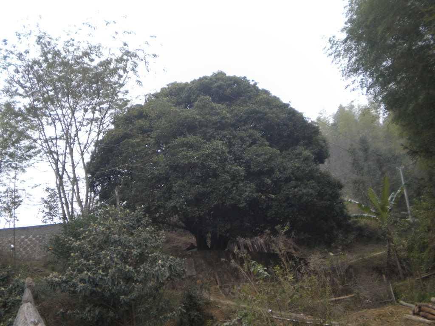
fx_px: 653
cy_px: 163
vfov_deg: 28.0
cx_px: 218
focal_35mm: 52
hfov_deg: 36.8
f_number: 3.9
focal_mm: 9.3
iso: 151
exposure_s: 1/67.1
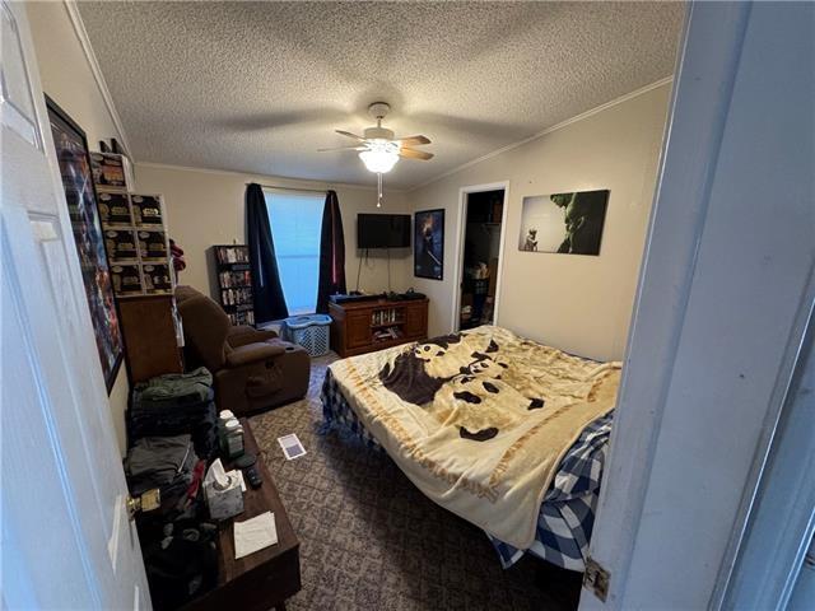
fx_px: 330
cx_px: 408
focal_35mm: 14
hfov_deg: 102.1
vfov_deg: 85.7
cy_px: 306
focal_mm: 2.22
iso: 500
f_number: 2.2
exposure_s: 1/60
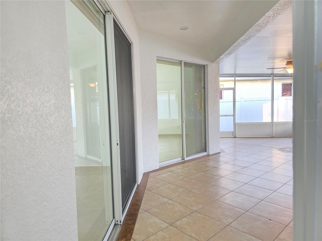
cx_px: 161
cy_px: 120
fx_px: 214
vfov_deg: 58.9
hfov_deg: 73.9
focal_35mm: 23
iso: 500
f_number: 1.7
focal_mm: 6.3
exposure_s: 1/120
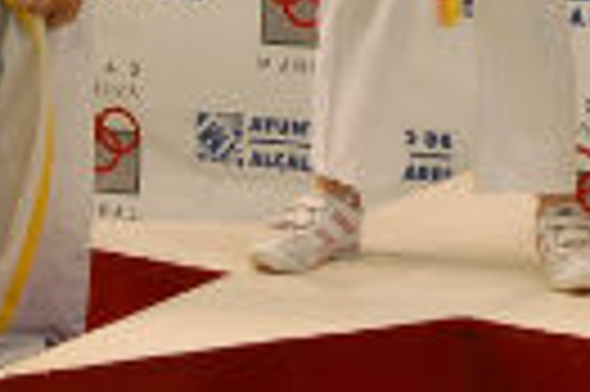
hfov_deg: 9.6
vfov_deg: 6.4
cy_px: 14
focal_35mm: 212
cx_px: 563
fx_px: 3475
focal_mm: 31
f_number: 3.8
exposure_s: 1/40
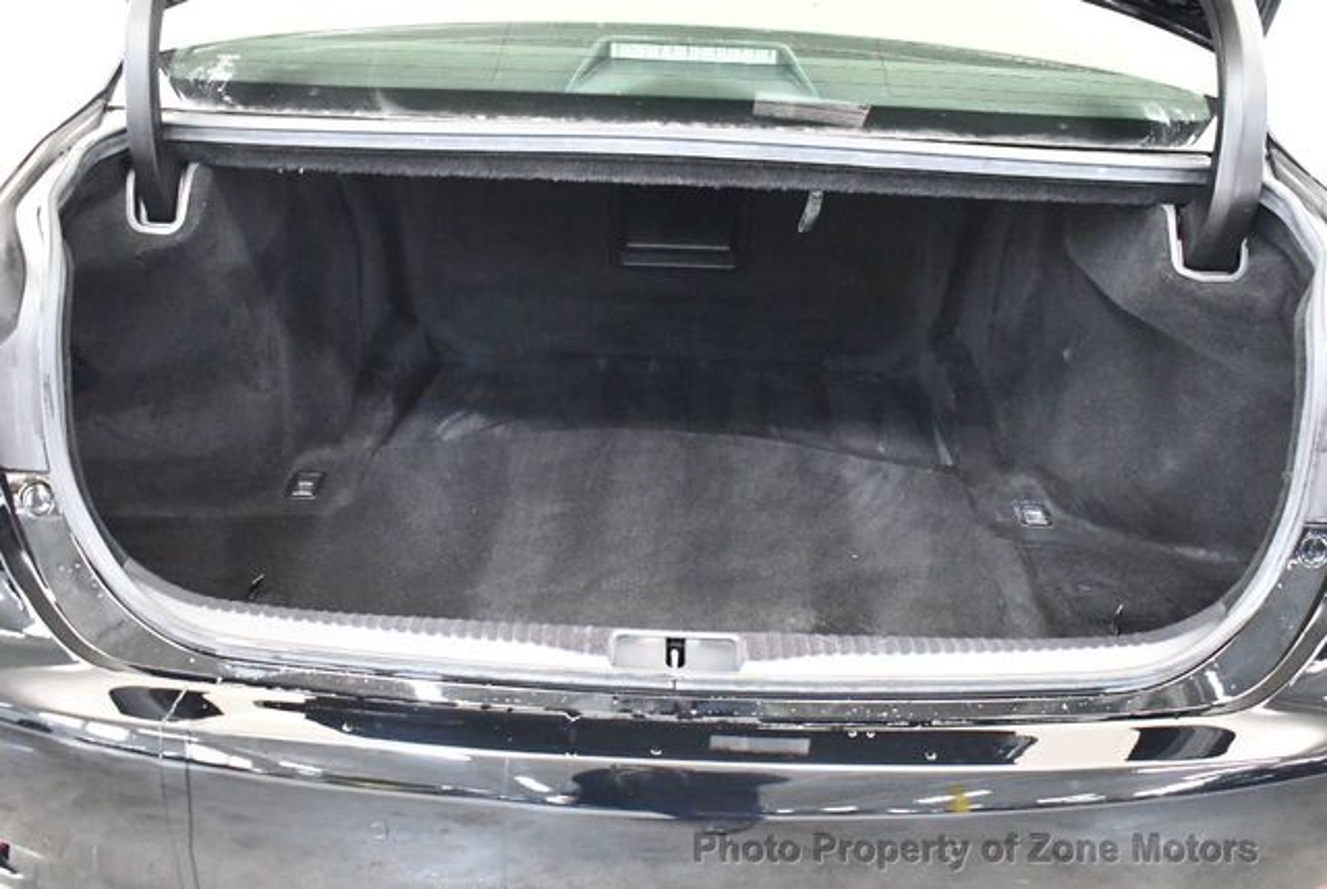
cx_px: 664
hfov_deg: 53.1
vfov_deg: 37.0
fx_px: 1329
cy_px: 444
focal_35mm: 36
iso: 9000
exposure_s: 1/60
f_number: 3.5
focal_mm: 18
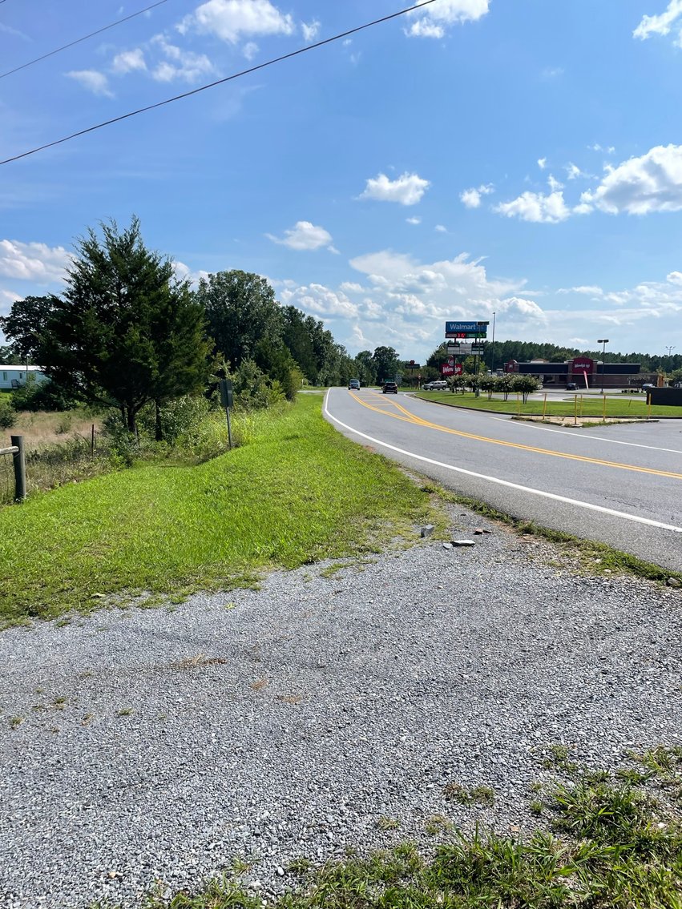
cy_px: 454
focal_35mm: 26
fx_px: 683
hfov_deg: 53.1
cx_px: 341
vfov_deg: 67.3
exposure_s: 1/5291
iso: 32
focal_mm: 4.2
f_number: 1.6
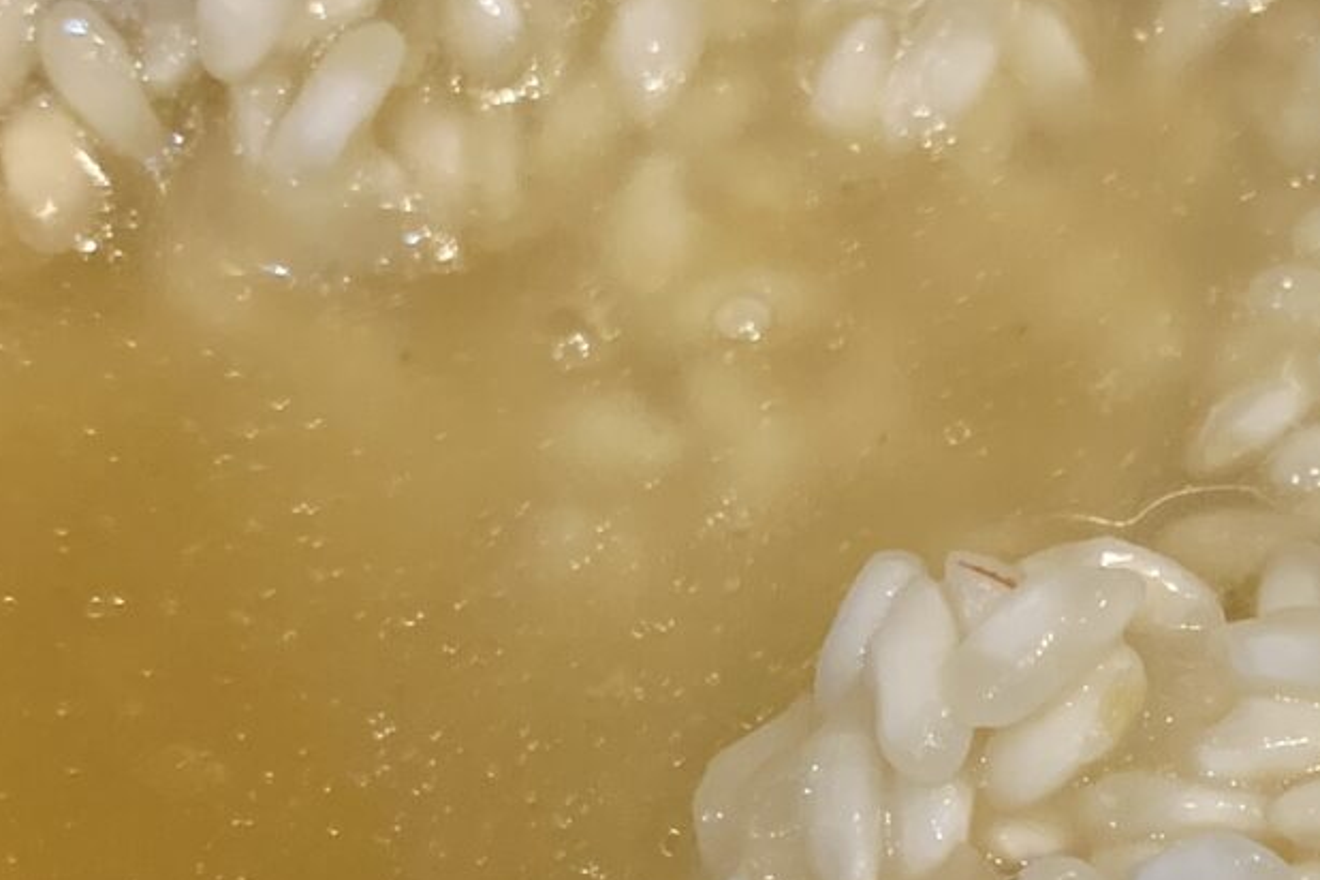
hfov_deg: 17.5
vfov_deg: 12.2
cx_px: 1523
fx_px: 4106
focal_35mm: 112
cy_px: 634
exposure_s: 1/50
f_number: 1.8
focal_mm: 4.25
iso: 160
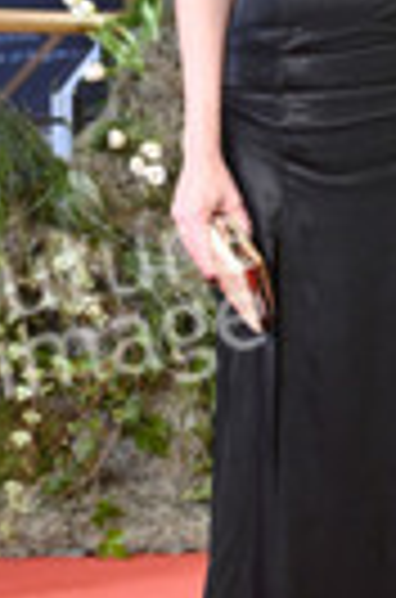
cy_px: 99
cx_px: 526
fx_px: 3251
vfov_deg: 10.5
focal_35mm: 196
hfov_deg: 6.9
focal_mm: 65
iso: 5000
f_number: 5
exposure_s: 1/250
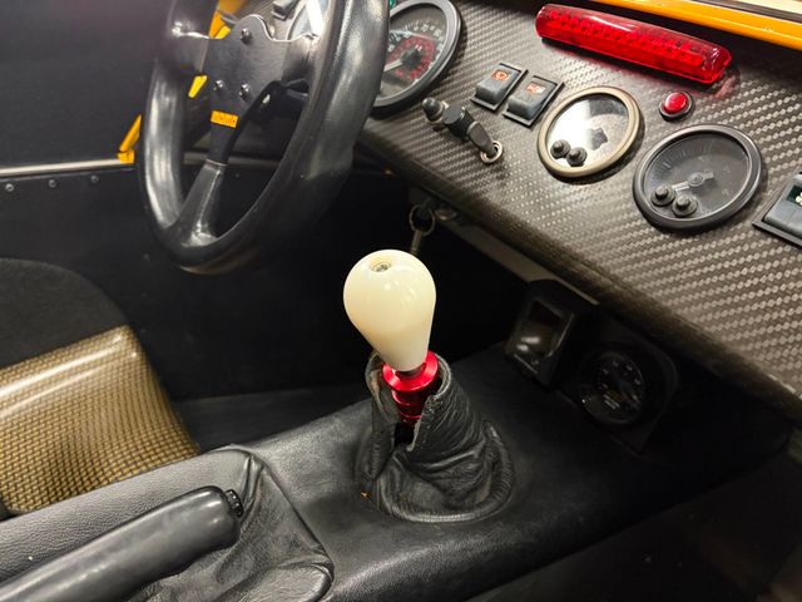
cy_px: 301
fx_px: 602
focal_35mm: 26
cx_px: 401
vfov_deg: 53.1
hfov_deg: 67.3
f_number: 1.6
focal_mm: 5.96
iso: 800
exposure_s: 1/30
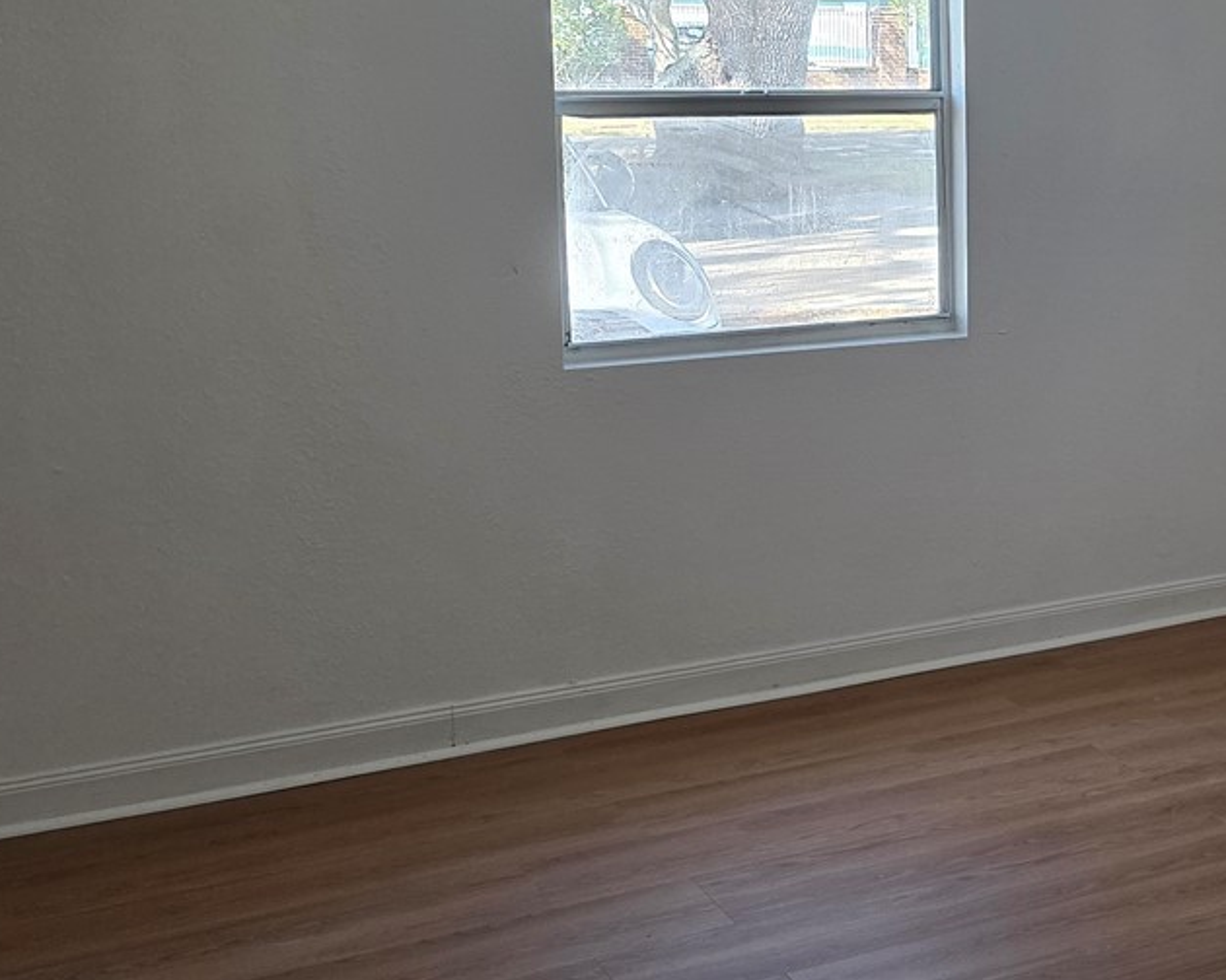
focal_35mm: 57
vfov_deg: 26.6
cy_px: 342
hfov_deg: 30.5
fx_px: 2068
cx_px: 1247
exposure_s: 1/120
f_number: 1.7
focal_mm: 6.3
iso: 200
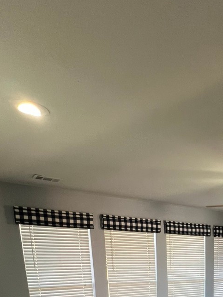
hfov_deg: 38.6
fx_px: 266
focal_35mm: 31
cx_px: 238
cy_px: 321
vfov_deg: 45.2
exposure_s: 1/60
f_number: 1.8
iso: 250
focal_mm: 1.57
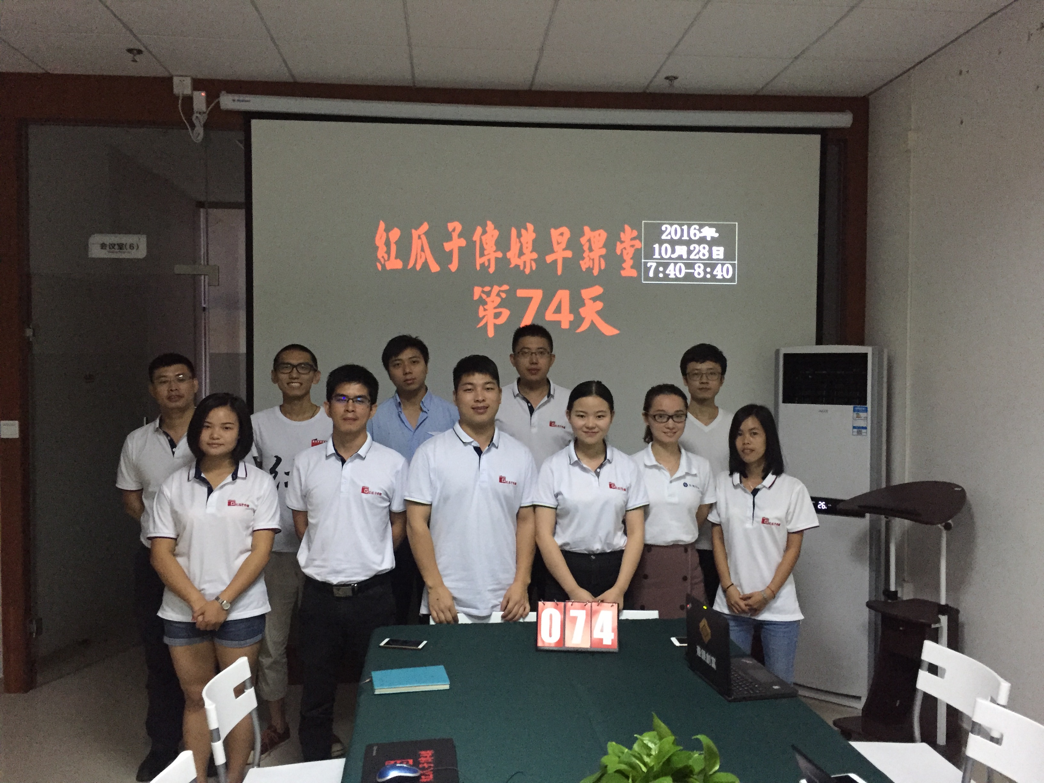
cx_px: 522
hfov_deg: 61.7
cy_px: 392
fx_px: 875
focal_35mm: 29
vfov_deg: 48.2
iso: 250
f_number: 2.2
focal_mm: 4.15
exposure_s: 1/25
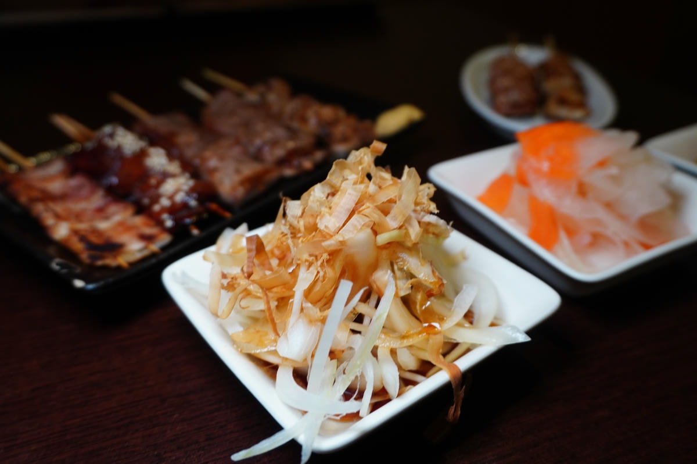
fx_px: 580
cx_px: 348
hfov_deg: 62.0
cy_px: 232
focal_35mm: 30
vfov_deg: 43.5
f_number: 4
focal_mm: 20
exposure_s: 1/30
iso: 400
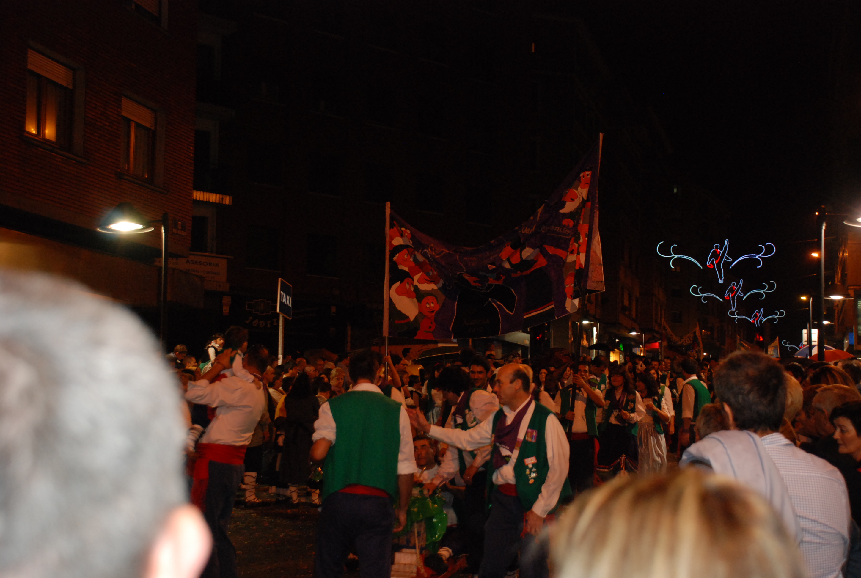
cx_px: 430
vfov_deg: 25.9
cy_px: 289
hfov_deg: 37.8
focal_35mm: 52
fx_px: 1258
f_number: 4.5
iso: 800
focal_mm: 35
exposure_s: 1/40
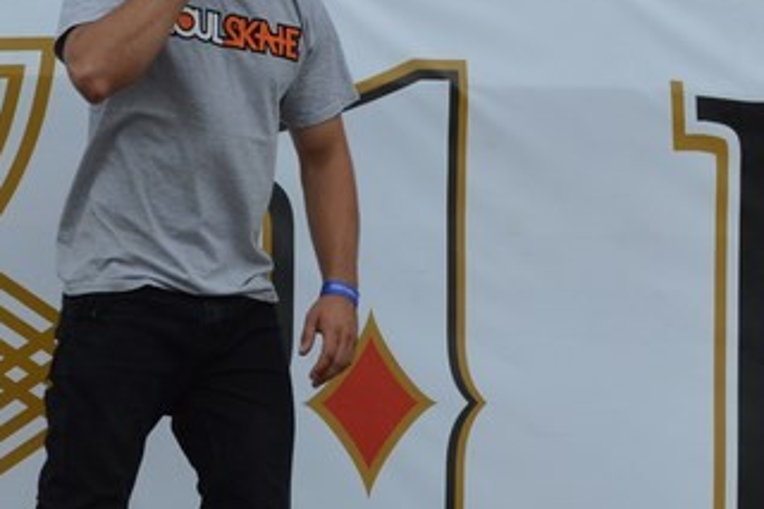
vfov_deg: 4.0
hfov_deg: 6.0
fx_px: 7339
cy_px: 315
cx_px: 272
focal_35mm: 346
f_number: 6.3
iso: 400
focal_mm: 82
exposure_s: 1/1600
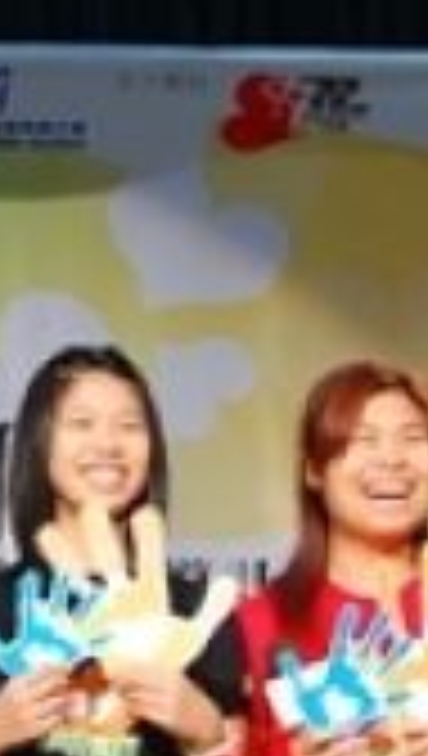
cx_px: -518
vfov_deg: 11.8
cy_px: 641
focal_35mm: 182
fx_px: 3657
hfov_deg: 6.4
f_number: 4.2
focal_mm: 30
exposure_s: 1/25
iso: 400
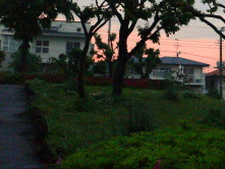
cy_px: 3
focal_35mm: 86
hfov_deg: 21.5
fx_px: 559
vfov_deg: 16.8
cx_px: 249
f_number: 2.8
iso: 400
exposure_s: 1/80
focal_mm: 6.4
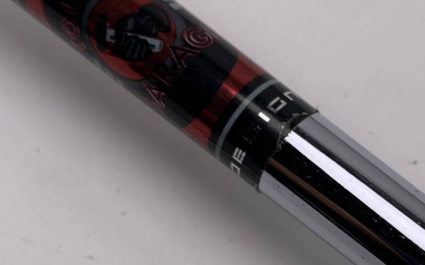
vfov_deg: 16.4
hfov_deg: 25.4
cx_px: 374
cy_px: 216
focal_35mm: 79
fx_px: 915
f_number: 1.8
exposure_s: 1/396
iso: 25
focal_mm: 4.25
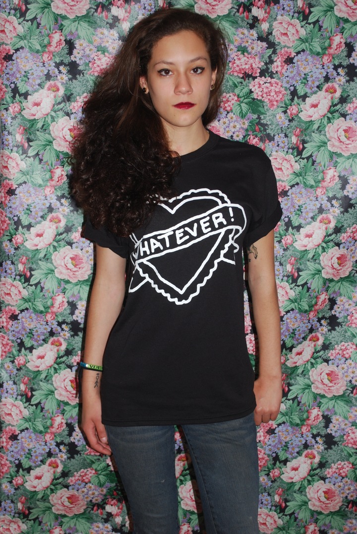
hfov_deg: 25.8
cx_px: 178
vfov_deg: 37.8
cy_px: 267
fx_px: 779
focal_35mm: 52
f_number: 5.3
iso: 200
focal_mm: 35
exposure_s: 1/60
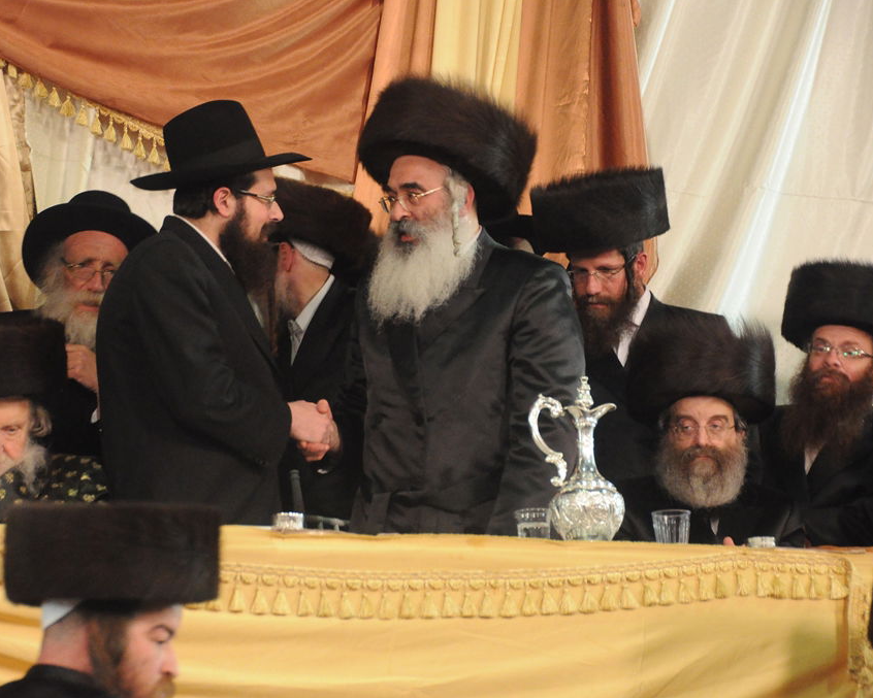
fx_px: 3296
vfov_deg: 12.1
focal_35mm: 128
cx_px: 377
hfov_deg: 15.1
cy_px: 348
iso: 2500
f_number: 5
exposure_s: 1/40
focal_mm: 75
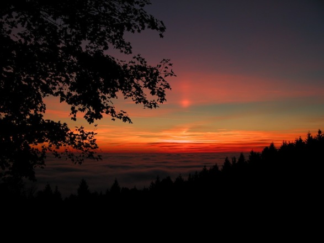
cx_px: 162
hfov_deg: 31.2
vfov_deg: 23.6
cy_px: 122
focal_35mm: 62
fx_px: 580
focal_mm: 15.7
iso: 100
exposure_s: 1/81.1
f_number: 3.2
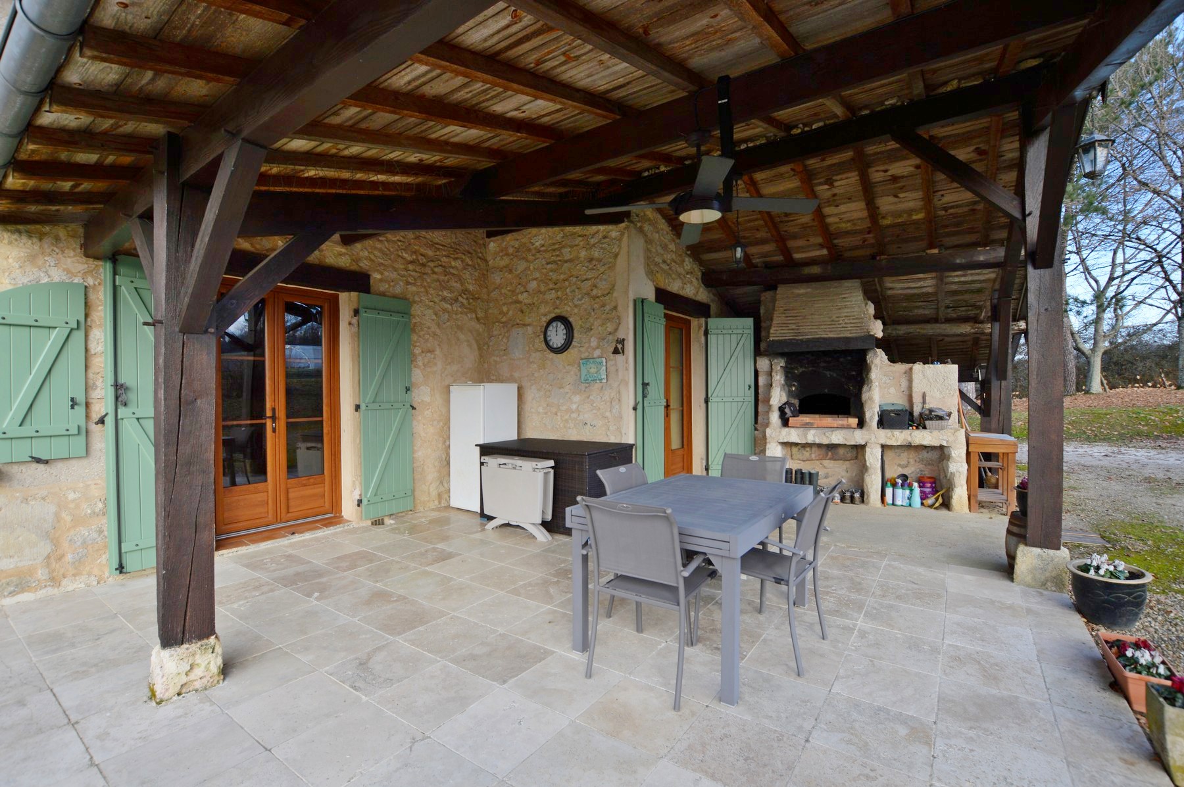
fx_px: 493
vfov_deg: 77.2
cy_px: 394
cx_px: 592
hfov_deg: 100.4
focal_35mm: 15
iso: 110
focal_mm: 10
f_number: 5.6
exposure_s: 1/125
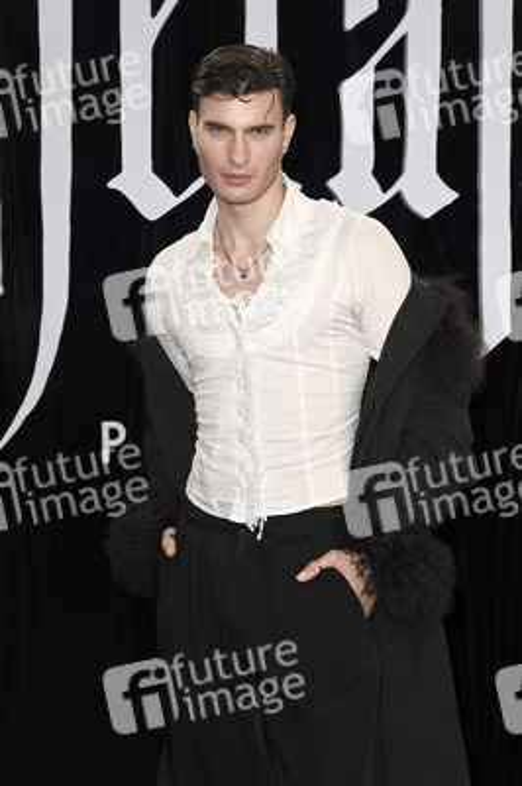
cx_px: 261
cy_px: 393
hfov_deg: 17.5
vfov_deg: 26.0
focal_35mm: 78
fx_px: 1699
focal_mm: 78
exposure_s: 1/250
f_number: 5.6
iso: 1250
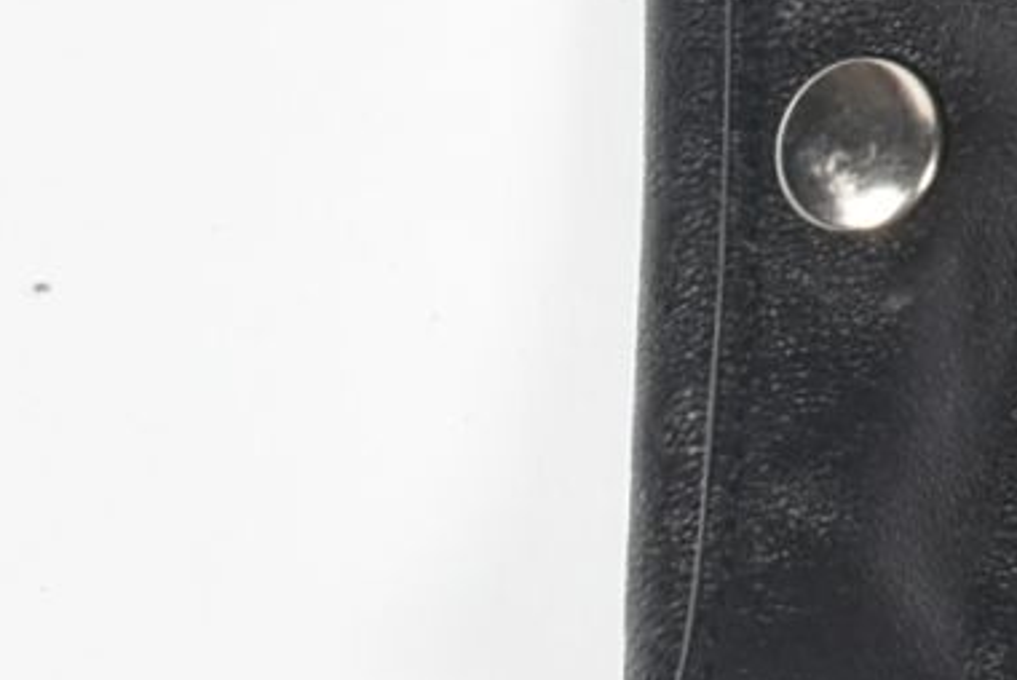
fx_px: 15038
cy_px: -1130
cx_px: 3466
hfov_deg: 3.7
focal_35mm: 532
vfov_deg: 2.6
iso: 320
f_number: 10
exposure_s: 1/125
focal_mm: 45
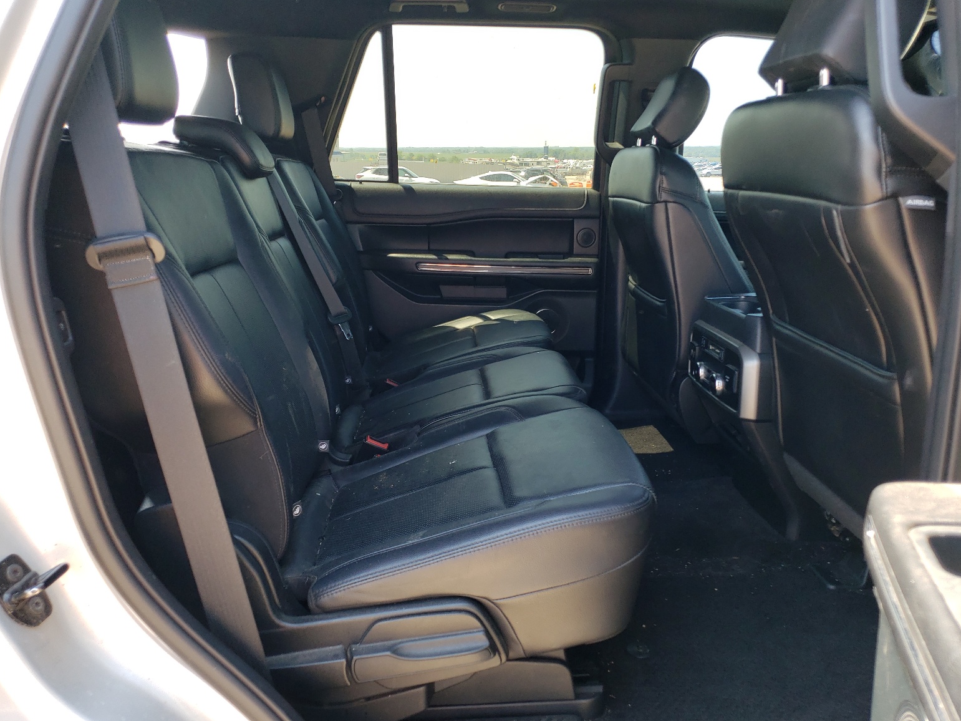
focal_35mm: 27
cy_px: 354
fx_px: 750
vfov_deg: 51.4
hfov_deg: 65.3
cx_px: 494
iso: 50
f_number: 1.5
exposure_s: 1/167
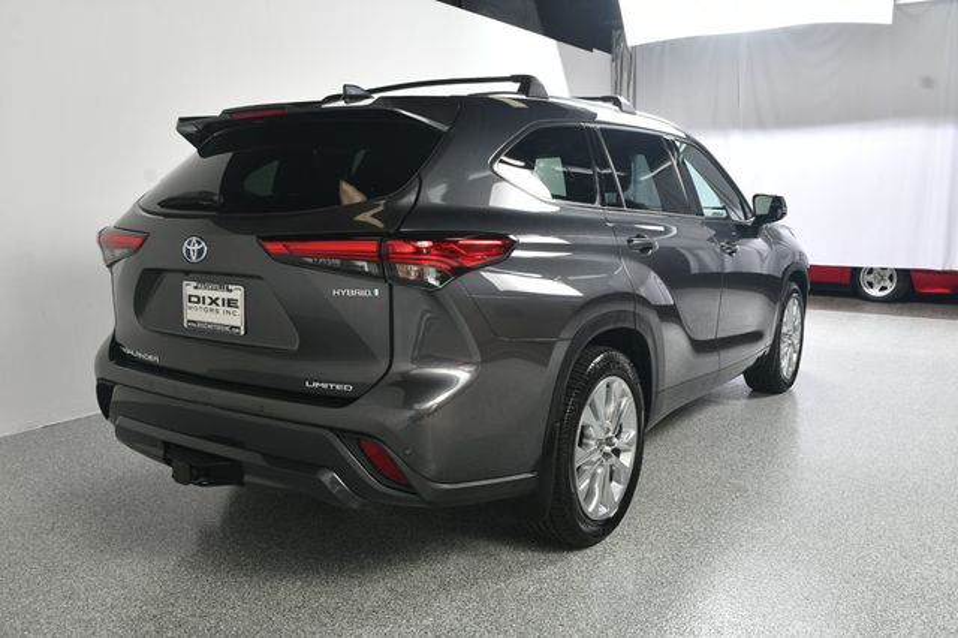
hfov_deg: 62.0
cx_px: 479
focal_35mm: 30
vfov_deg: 43.6
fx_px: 798
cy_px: 319
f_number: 8
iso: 100
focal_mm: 20
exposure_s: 1/160
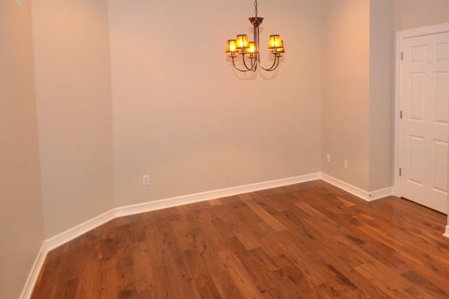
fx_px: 299
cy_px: 87
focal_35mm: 24
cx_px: 303
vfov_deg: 51.6
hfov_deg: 71.4
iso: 1600
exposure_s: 1/60
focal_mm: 10
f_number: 3.5
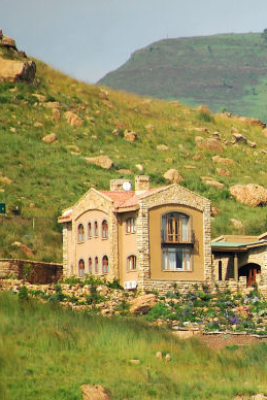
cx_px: 305
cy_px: 209
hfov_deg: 2.7
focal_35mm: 502
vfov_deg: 4.1
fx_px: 5579
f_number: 5.6
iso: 100
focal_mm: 200
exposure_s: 1/160
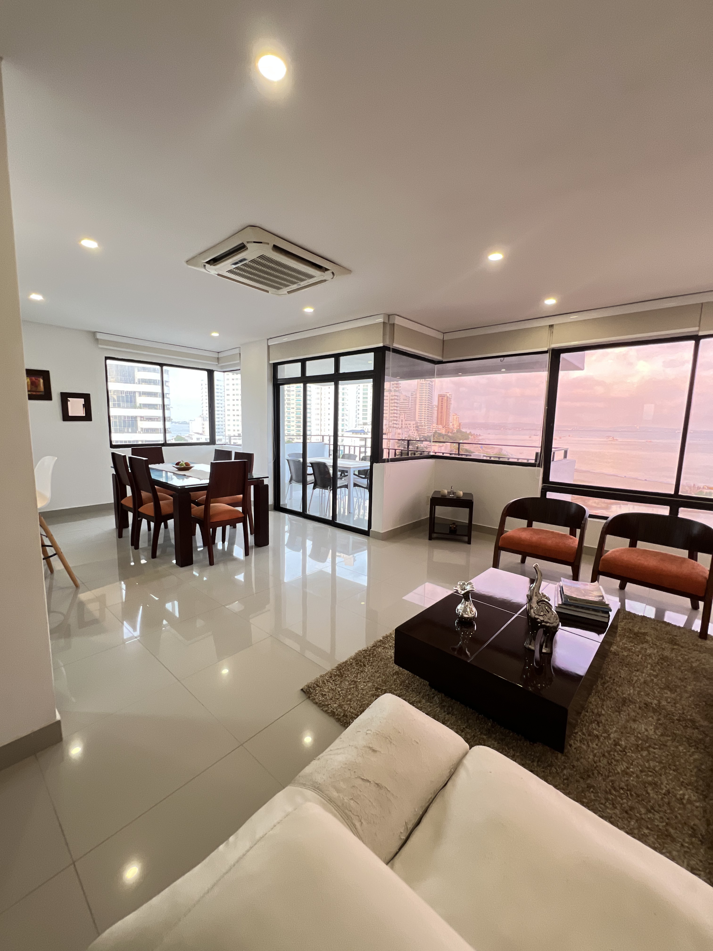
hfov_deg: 89.9
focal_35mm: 13
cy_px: 476
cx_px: 356
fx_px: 357
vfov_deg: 106.2
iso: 200
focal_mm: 1.57
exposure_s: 1/60
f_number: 1.8
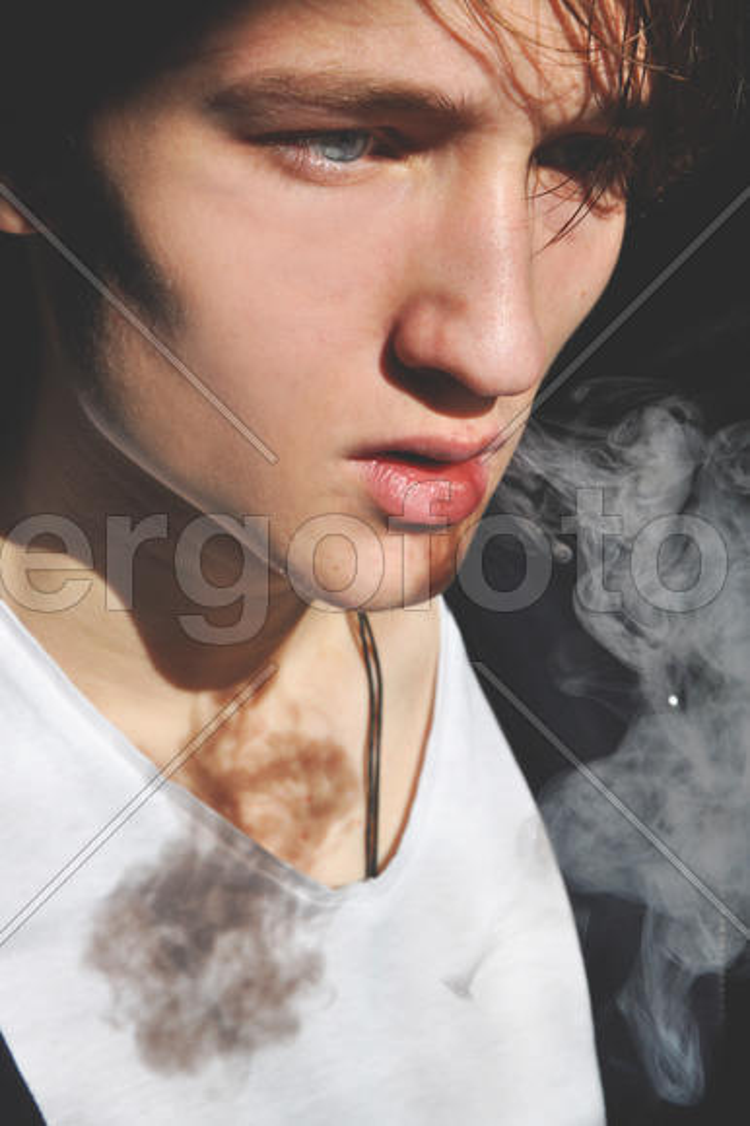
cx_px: 375
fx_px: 1971
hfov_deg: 21.5
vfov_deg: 31.9
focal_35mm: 63
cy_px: 563
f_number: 10
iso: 200
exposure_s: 1/400
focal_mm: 42
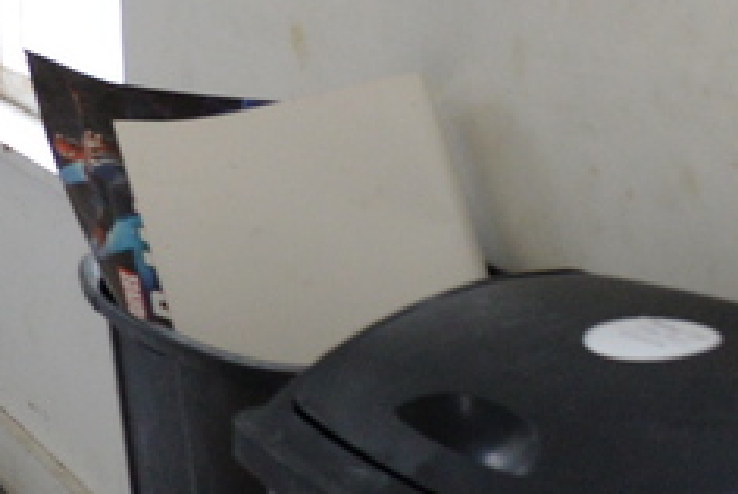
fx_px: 1970
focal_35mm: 96
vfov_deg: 13.0
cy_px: -369
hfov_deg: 11.1
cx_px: -1545
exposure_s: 1/80
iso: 1250
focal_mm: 14
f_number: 5.6
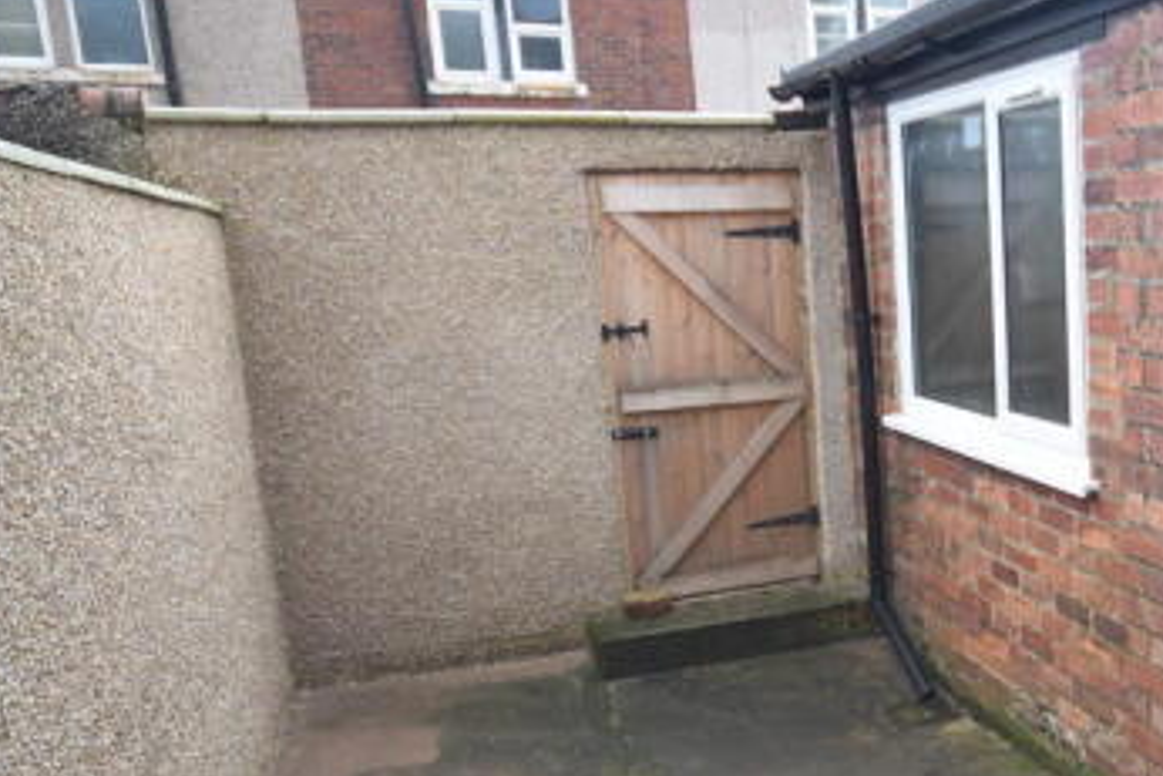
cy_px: 475
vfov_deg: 35.9
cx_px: 1003
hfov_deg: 47.7
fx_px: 1194
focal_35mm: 37
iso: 400
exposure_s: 1/125
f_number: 5.6
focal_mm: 13
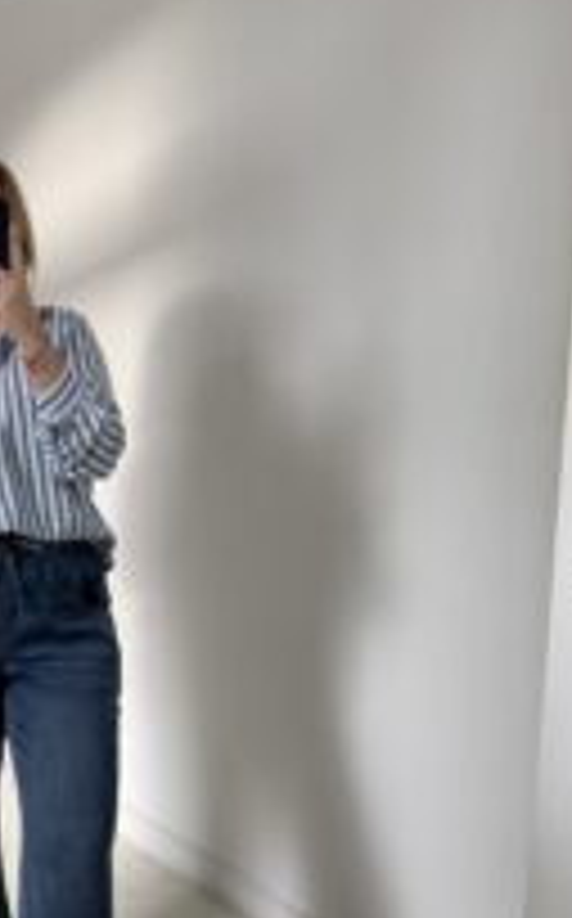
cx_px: -90
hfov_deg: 23.8
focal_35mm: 50
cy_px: 472
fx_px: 1251
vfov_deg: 40.3
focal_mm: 6.76
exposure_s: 1/120
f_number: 1.78
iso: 200
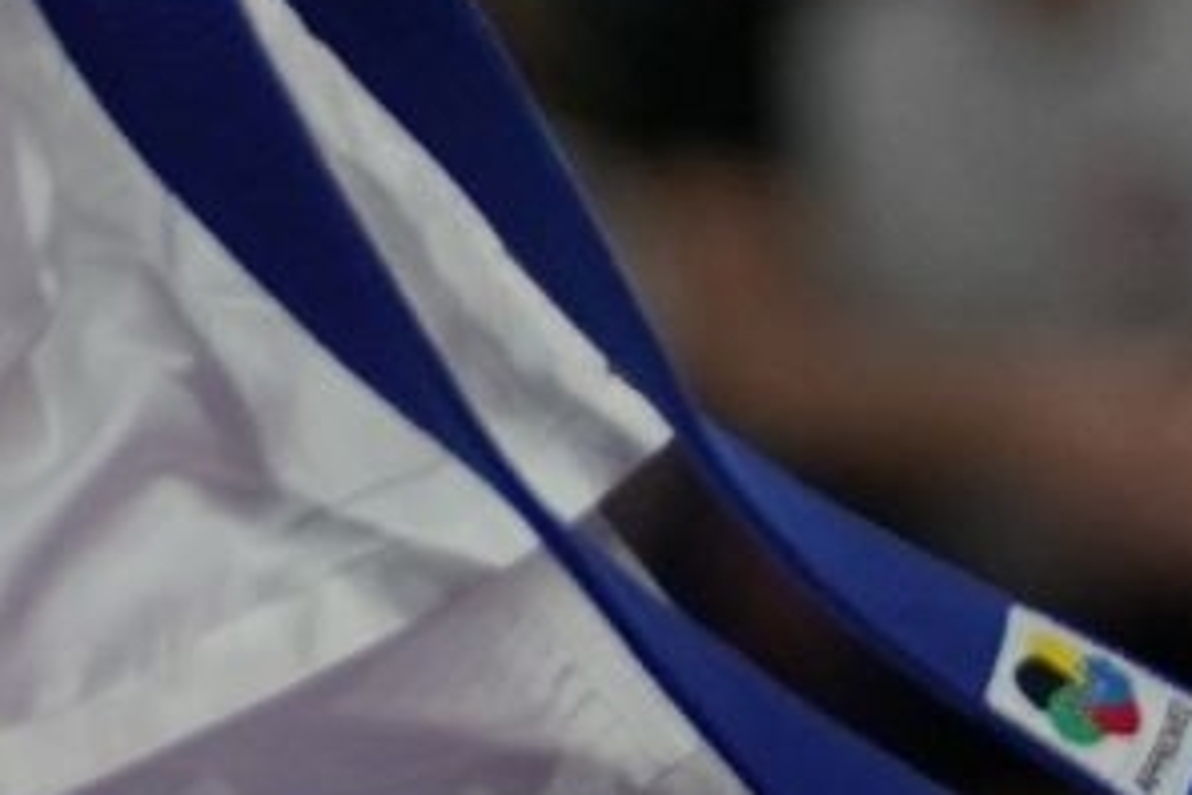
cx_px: 2231
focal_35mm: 1370
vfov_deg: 1.0
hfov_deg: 1.5
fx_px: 45359
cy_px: -1180
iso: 1000
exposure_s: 1/1000
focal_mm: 151
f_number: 2.8
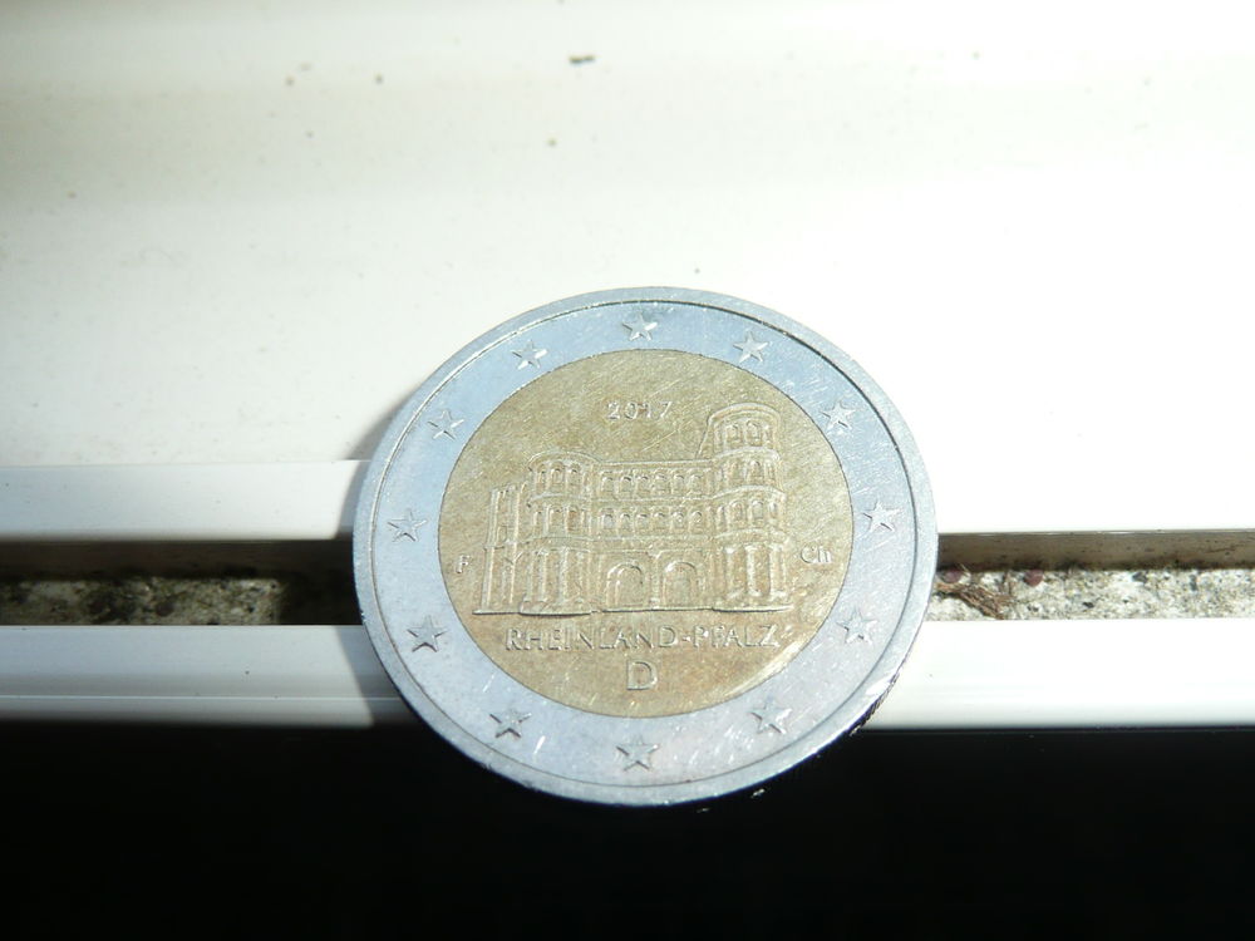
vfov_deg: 39.7
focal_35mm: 36
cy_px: 470
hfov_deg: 51.4
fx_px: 1305
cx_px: 628
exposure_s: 1/30
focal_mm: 4.9
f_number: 3.4
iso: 100
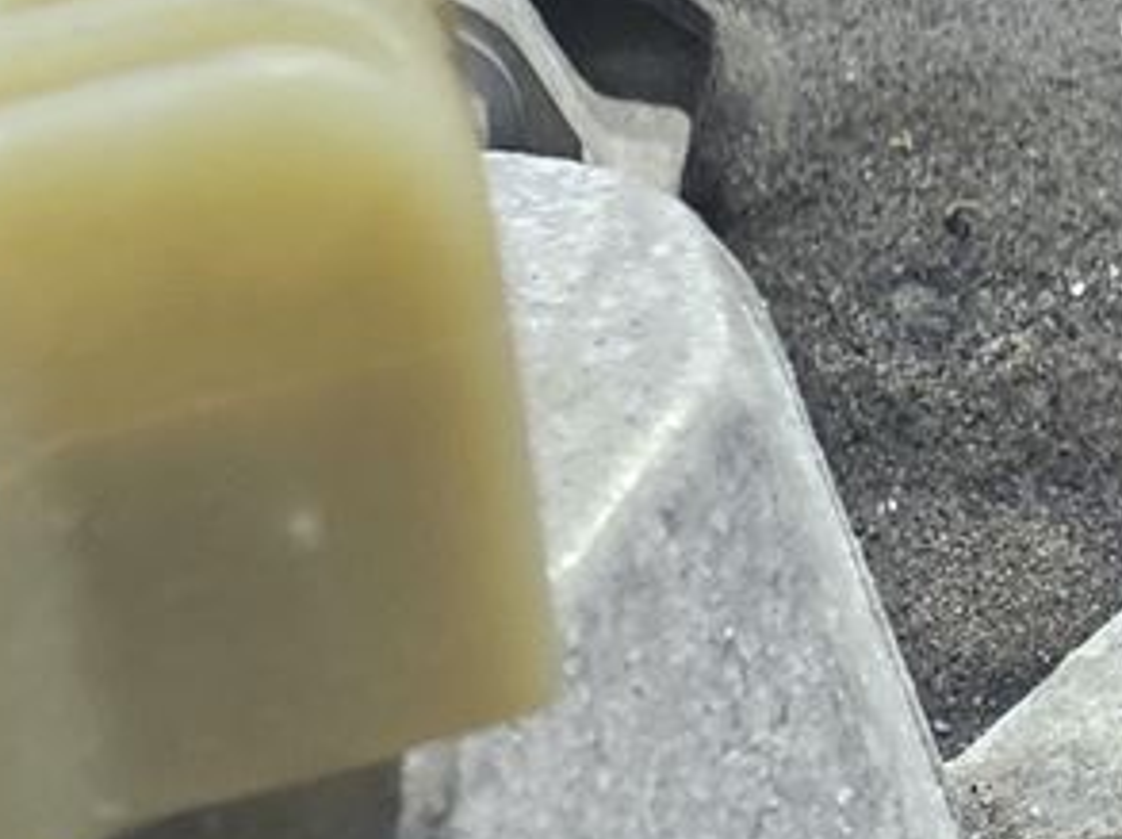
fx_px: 5212
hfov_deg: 12.3
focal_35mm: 161
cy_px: 2789
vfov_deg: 7.6
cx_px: 624
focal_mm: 5.4
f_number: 1.8
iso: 250
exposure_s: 1/100
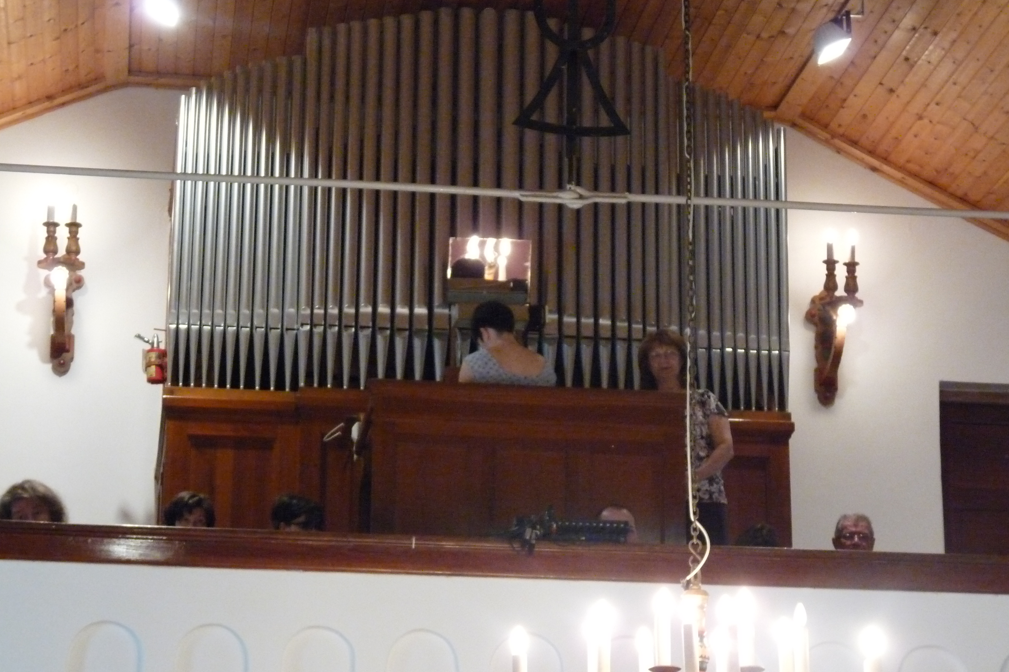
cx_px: 507
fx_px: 2971
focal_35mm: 106
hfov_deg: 19.3
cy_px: 328
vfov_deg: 12.9
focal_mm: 18
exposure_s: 1/40
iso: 800
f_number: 3.6
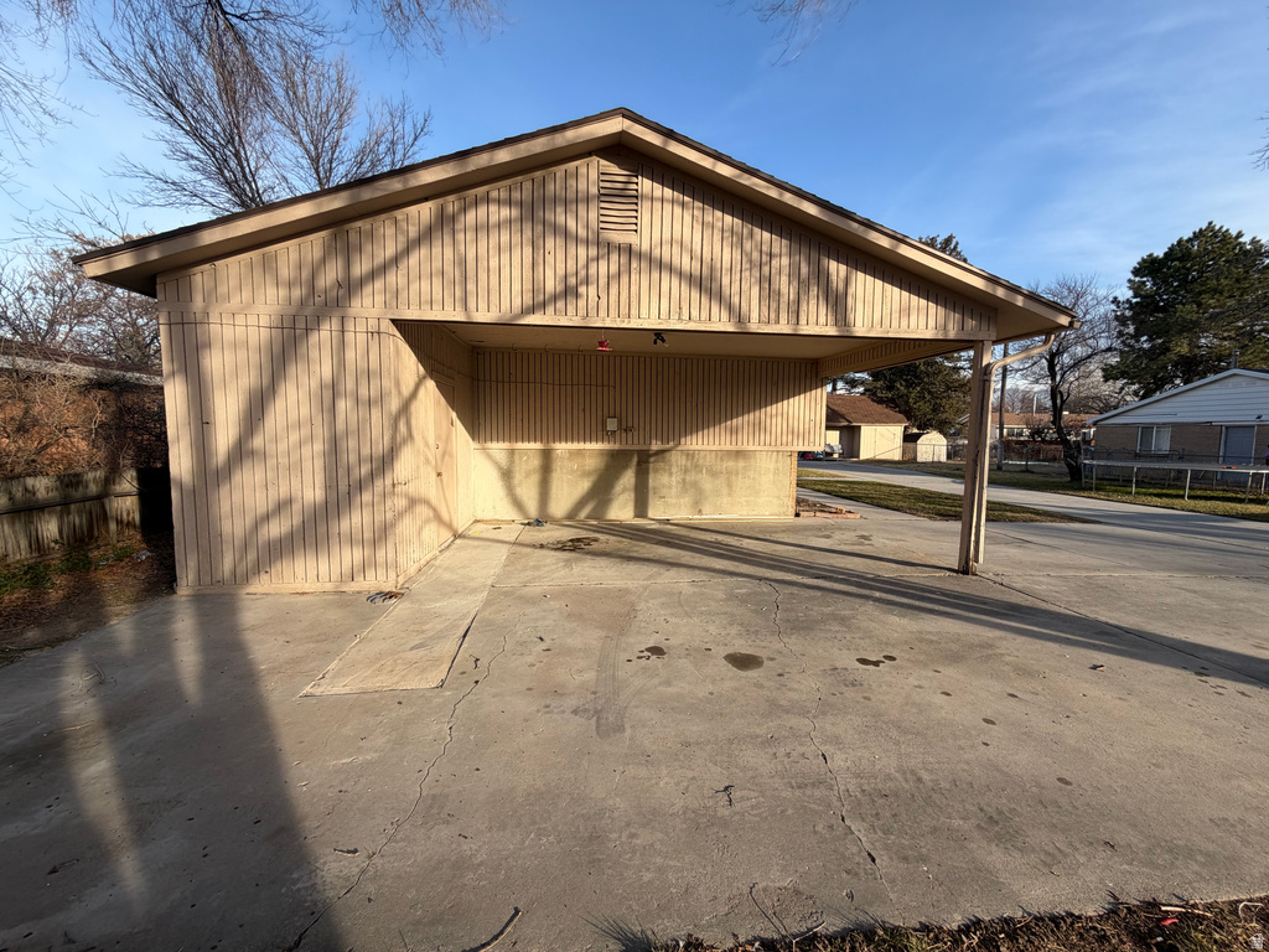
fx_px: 513
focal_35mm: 14
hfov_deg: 102.1
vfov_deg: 85.7
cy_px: 476
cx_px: 634
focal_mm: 2.22
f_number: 2.2
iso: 40
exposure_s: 1/672
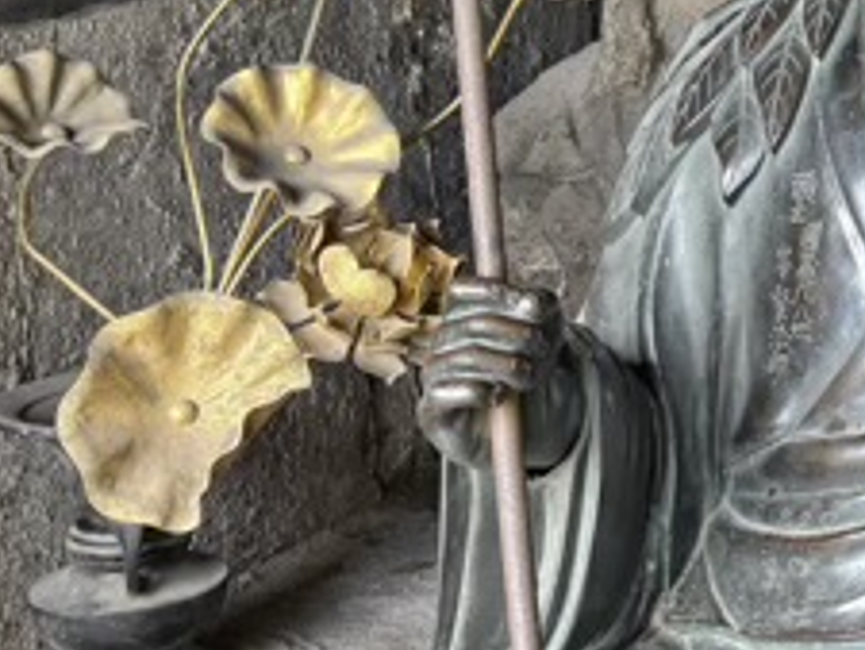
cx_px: 1153
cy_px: -29
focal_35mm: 81
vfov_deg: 17.7
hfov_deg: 21.6
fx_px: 2025
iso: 125
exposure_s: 1/115
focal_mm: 5.96
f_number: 1.6
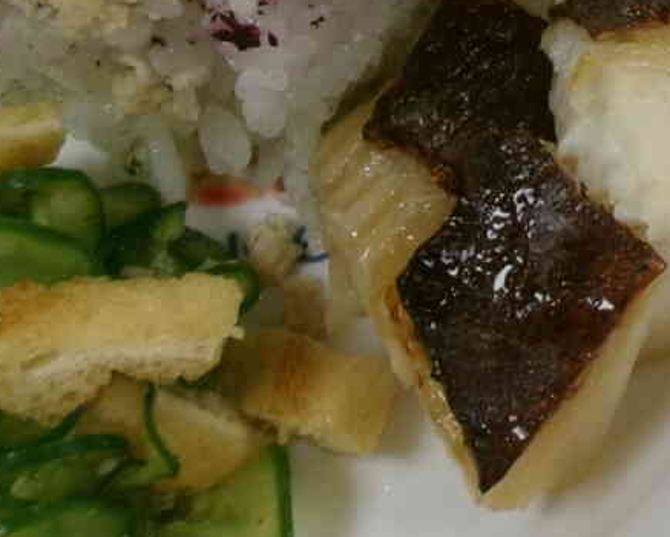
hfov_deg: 14.6
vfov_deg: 11.6
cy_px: -265
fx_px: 2539
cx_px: 799
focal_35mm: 128
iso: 100
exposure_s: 1/75
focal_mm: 5.1
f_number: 3.9
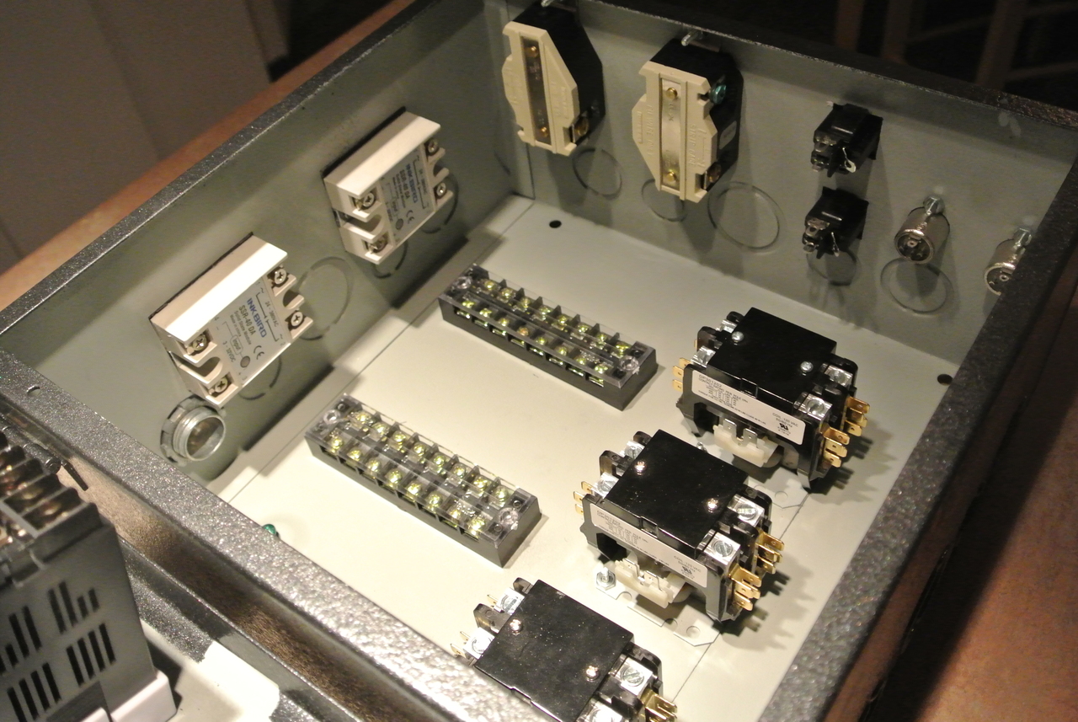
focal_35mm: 34
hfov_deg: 55.7
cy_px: 361
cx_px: 539
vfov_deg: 39.0
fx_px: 1019
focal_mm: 12.7
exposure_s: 1/125
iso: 2000
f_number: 3.8
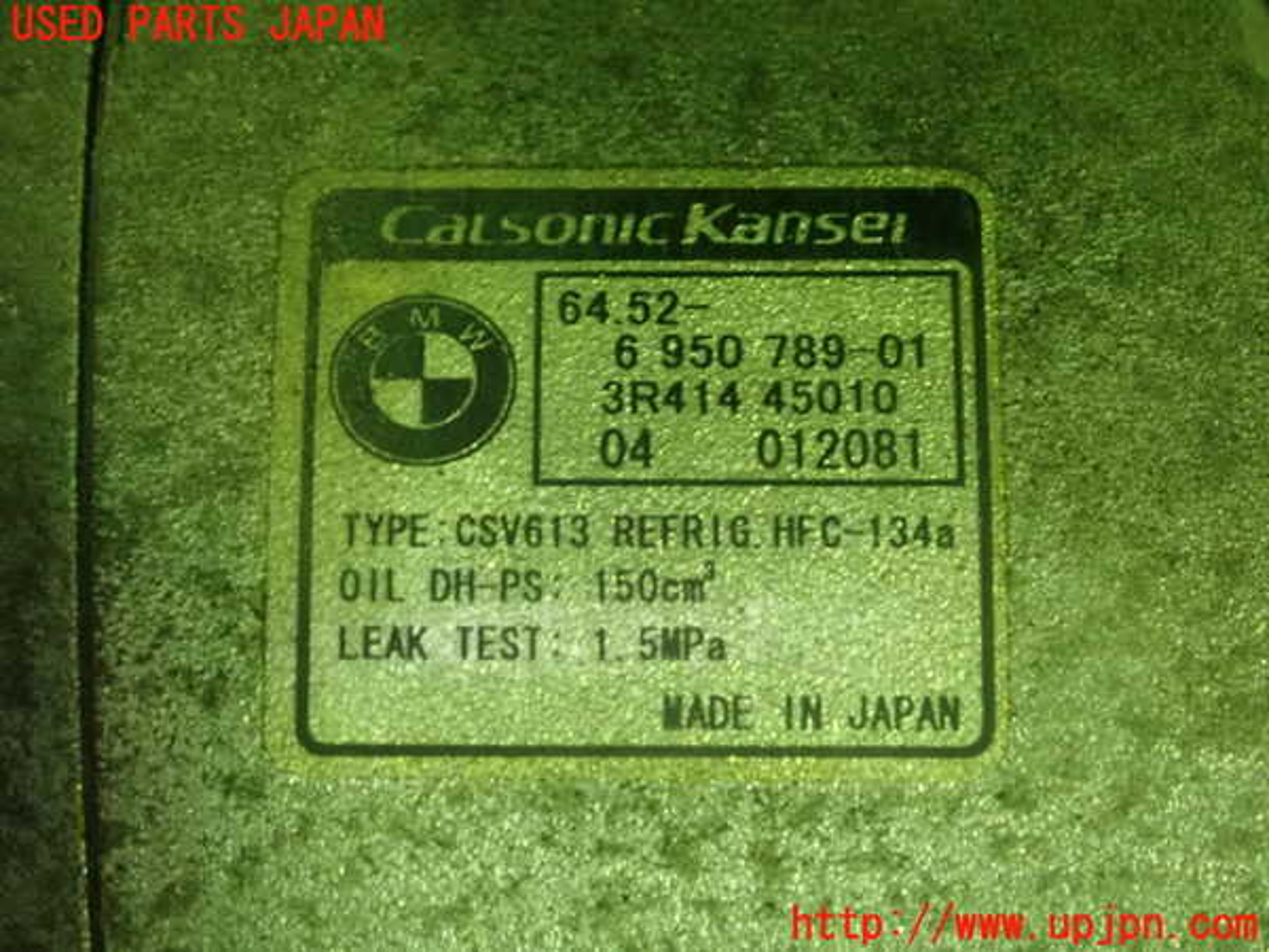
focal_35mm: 100
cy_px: 476
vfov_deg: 14.8
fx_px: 3666
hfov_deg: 19.6
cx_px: 634
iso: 1600
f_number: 4.9
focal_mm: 18
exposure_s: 1/13
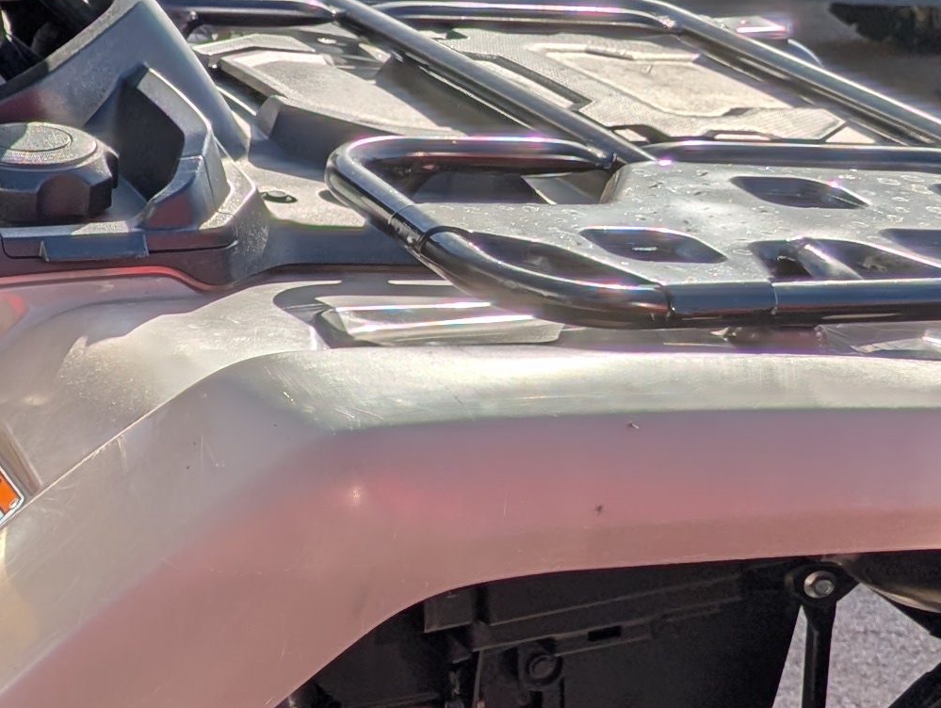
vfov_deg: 15.0
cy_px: 639
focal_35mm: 98
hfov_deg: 16.6
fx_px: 2668
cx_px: -770
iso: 24
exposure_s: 1/13158
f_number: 1.68
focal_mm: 6.9
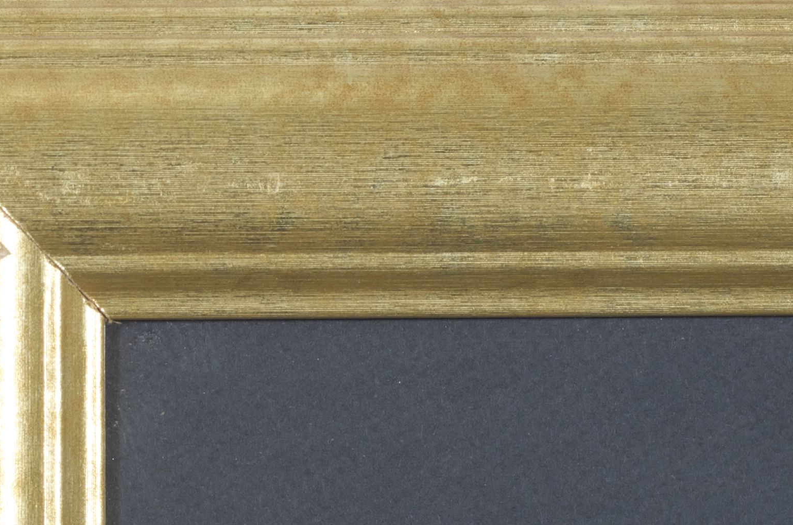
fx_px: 5276
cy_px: 378
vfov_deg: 5.7
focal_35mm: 240
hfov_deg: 8.5
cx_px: -258
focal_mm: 50
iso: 100
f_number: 6.3
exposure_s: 1/125
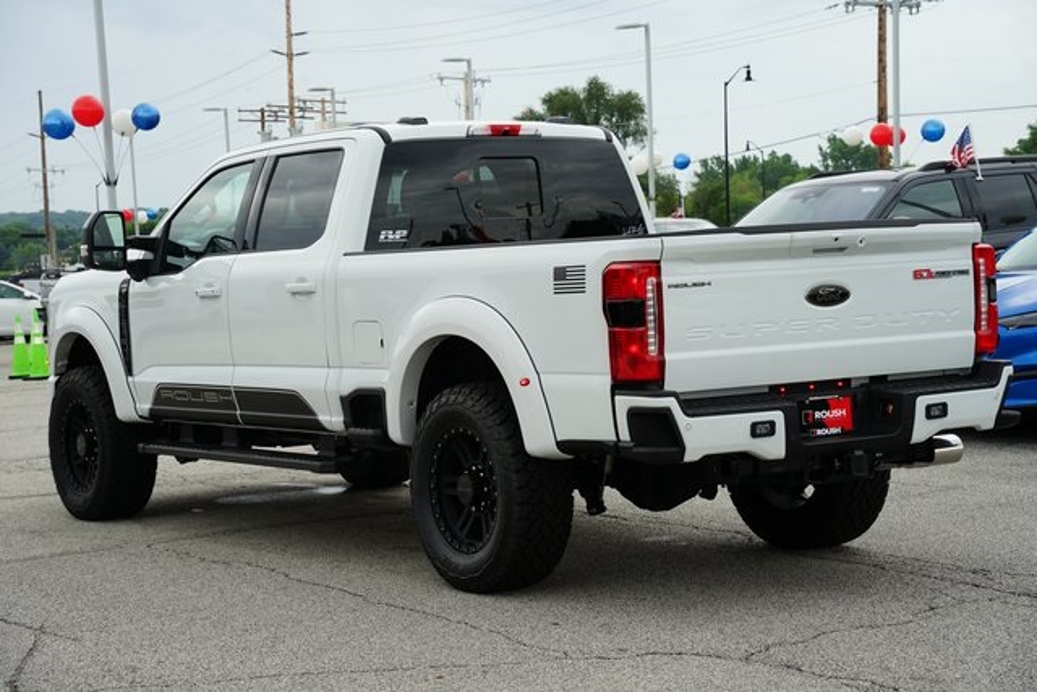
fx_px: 2046
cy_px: 346
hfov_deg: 28.4
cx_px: 518
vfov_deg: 19.2
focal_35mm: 71
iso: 100
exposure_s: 1/100
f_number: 8
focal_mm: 71
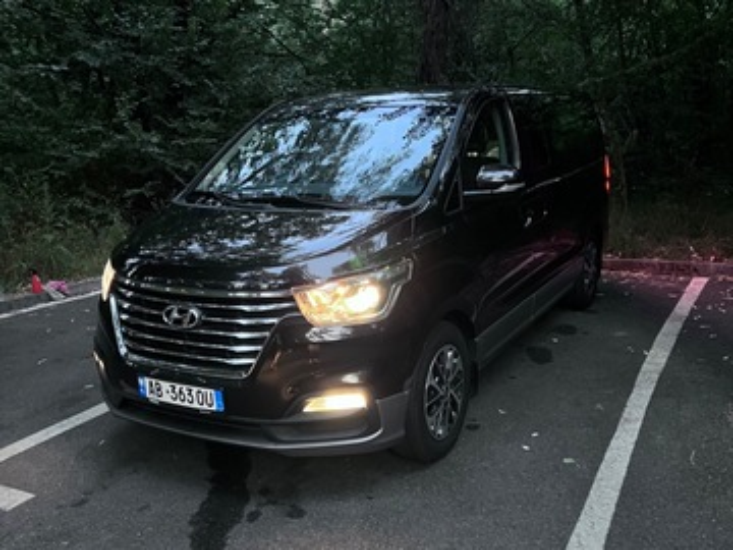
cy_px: 275
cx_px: 366
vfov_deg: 53.1
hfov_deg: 67.3
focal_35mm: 26
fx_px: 551
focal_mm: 5.7
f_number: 1.5
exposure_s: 1/33
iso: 500
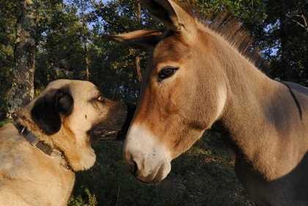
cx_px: 154
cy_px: 103
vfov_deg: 37.9
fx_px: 299
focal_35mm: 35
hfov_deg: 54.4
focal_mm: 35
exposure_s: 1/80
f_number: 16
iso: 400
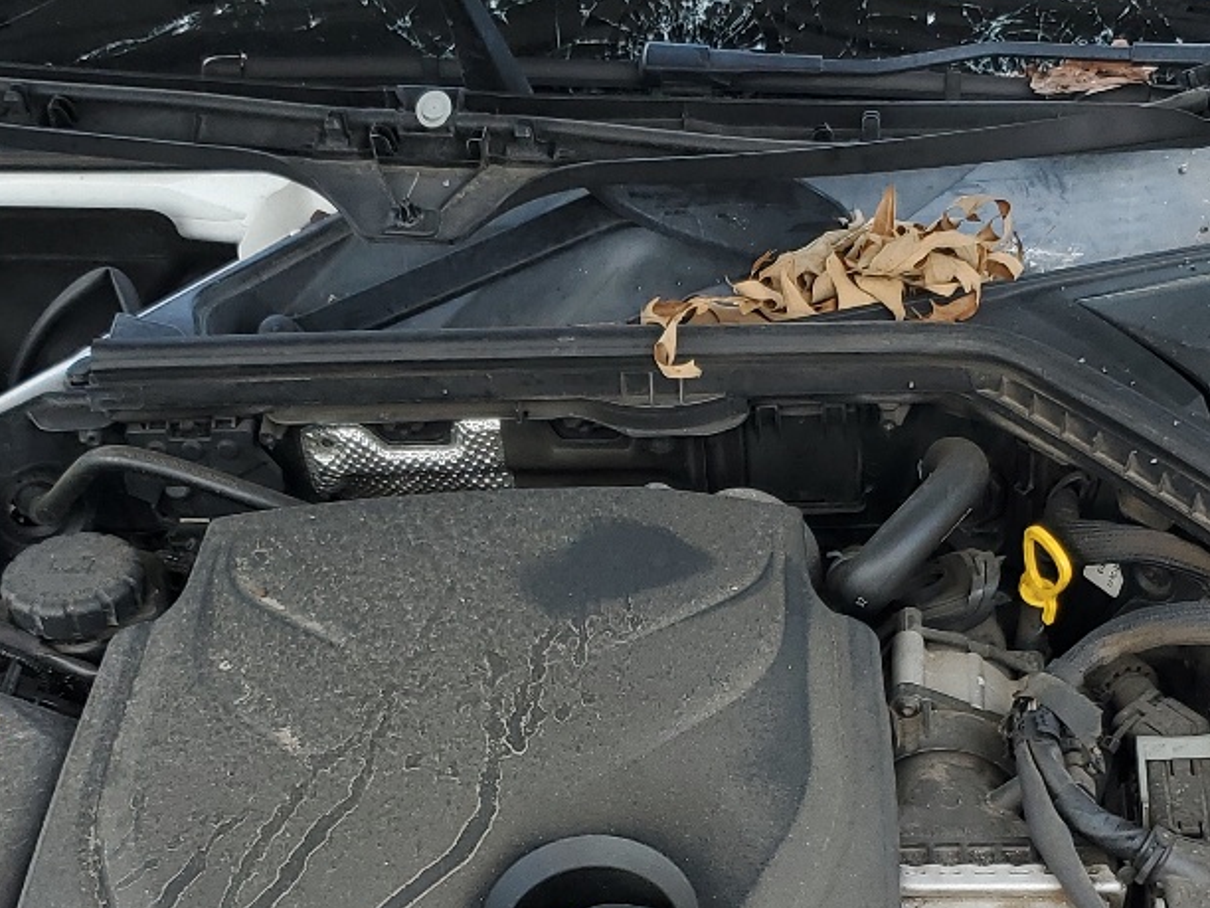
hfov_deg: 28.6
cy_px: 819
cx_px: 645
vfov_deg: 21.1
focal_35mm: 68
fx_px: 2377
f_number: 1.5
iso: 50
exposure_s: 1/556
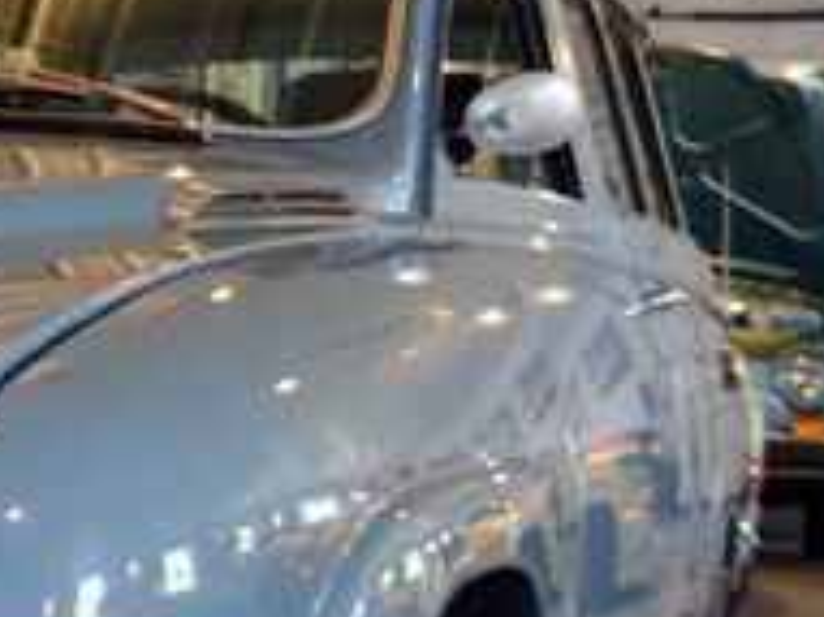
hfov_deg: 17.2
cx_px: -306
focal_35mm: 106
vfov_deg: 13.9
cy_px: 470
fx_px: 2522
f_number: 4
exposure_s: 1/60
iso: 2000
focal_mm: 22
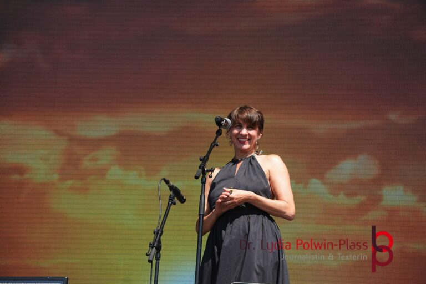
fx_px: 1633
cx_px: 213
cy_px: 142
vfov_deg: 9.9
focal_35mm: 138
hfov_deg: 14.9
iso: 100
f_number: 6.3
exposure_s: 1/250
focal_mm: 92
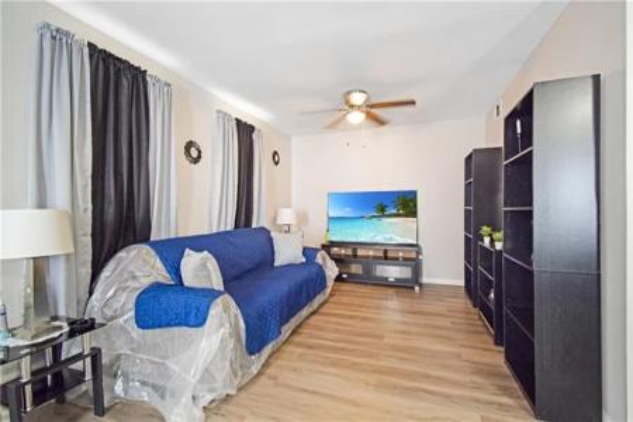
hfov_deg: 100.4
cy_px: 211
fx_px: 264
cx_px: 316
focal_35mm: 15
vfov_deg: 77.3
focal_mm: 10
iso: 1600
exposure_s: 1/25
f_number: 5
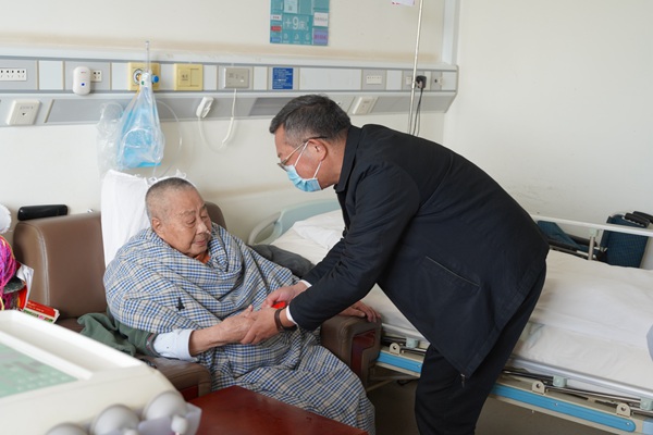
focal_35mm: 50
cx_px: 326
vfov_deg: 27.0
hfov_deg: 39.6
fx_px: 907
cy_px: 218
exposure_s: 1/50
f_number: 5.6
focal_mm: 50
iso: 400
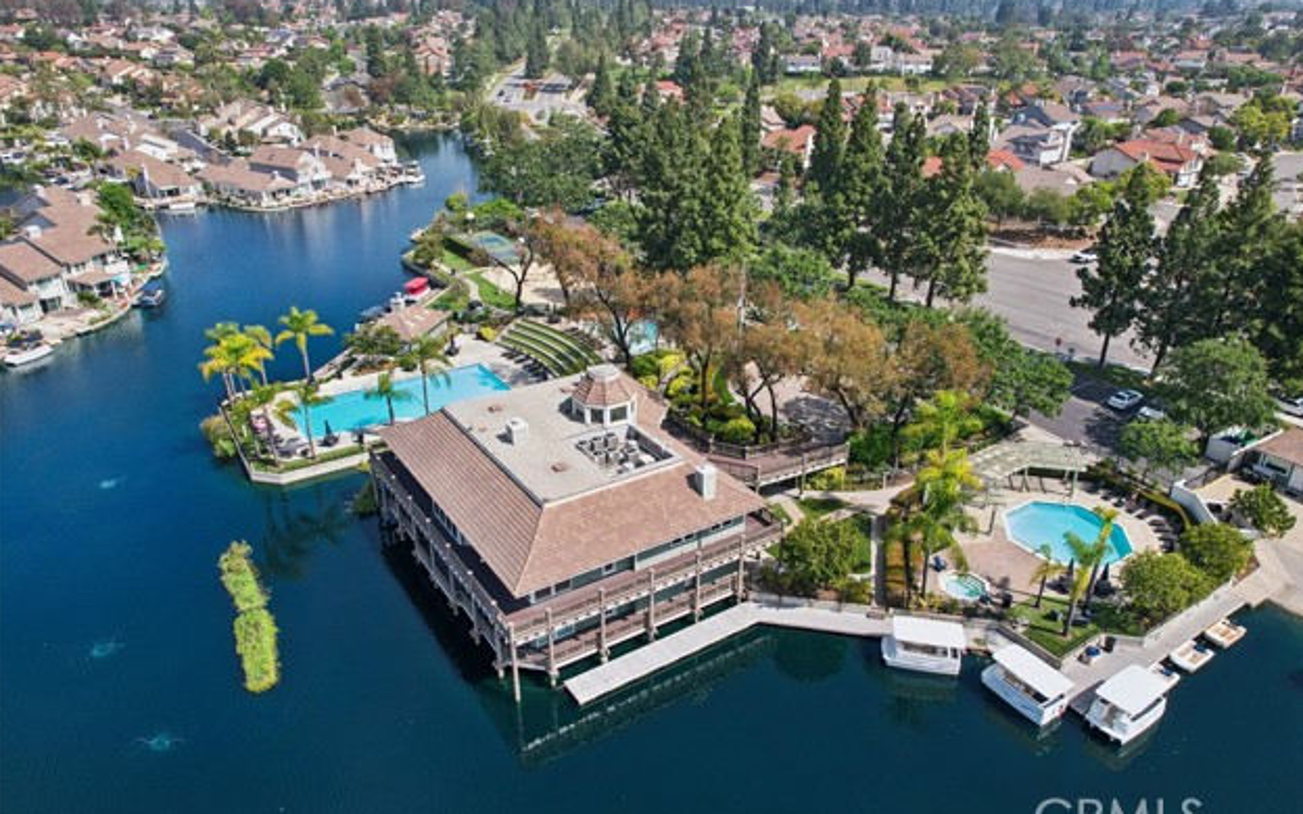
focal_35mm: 23
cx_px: 662
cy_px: 402
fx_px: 817
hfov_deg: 77.2
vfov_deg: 53.0
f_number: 2.8
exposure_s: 1/1250
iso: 110
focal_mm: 8.38
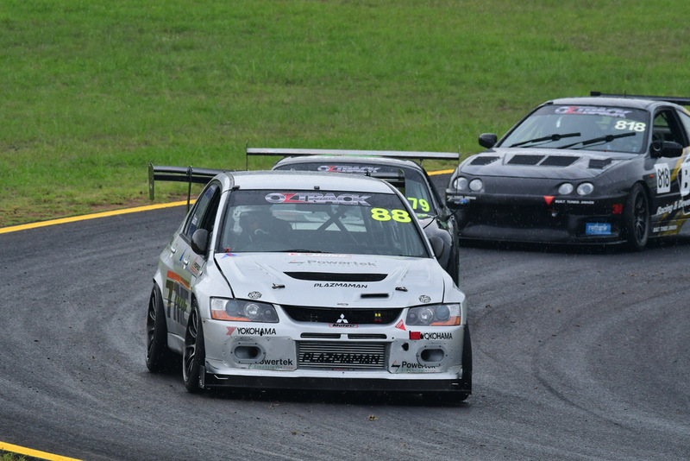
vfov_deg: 2.5
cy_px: 230
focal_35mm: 540
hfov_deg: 3.8
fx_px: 10353
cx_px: 345
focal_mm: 360
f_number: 11
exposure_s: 1/640
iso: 1000
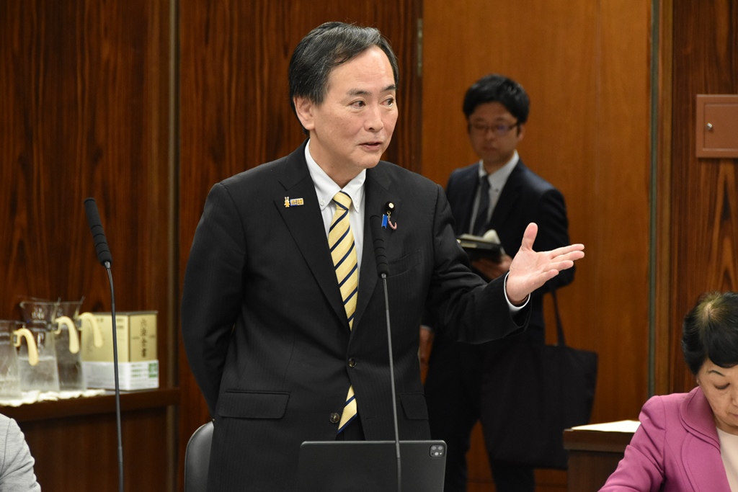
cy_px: 246
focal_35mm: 195
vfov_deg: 7.0
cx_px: 369
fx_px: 3998
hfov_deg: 10.5
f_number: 6.3
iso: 2500
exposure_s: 1/160
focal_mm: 130
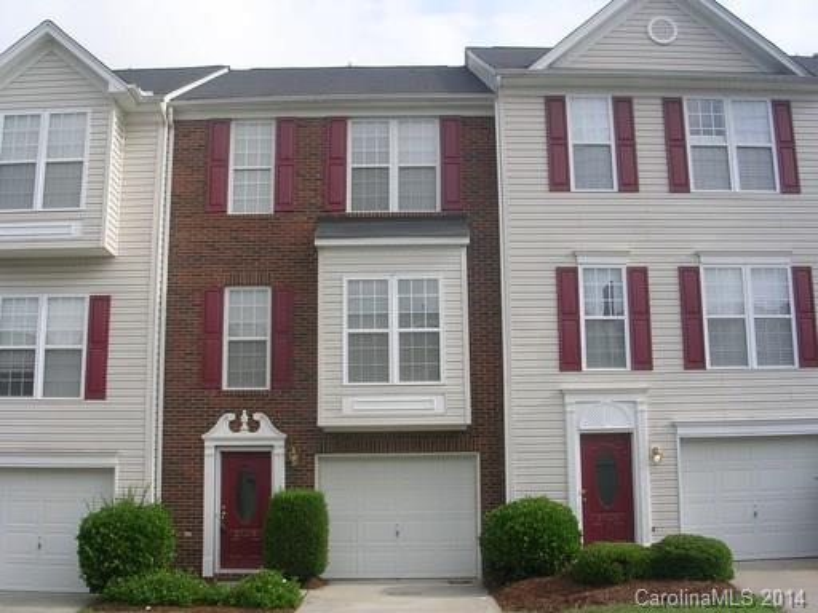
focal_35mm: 38
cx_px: 409
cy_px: 306
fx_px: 898
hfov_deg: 49.0
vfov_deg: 37.7
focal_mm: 5.8
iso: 50
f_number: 5.6
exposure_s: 1/232
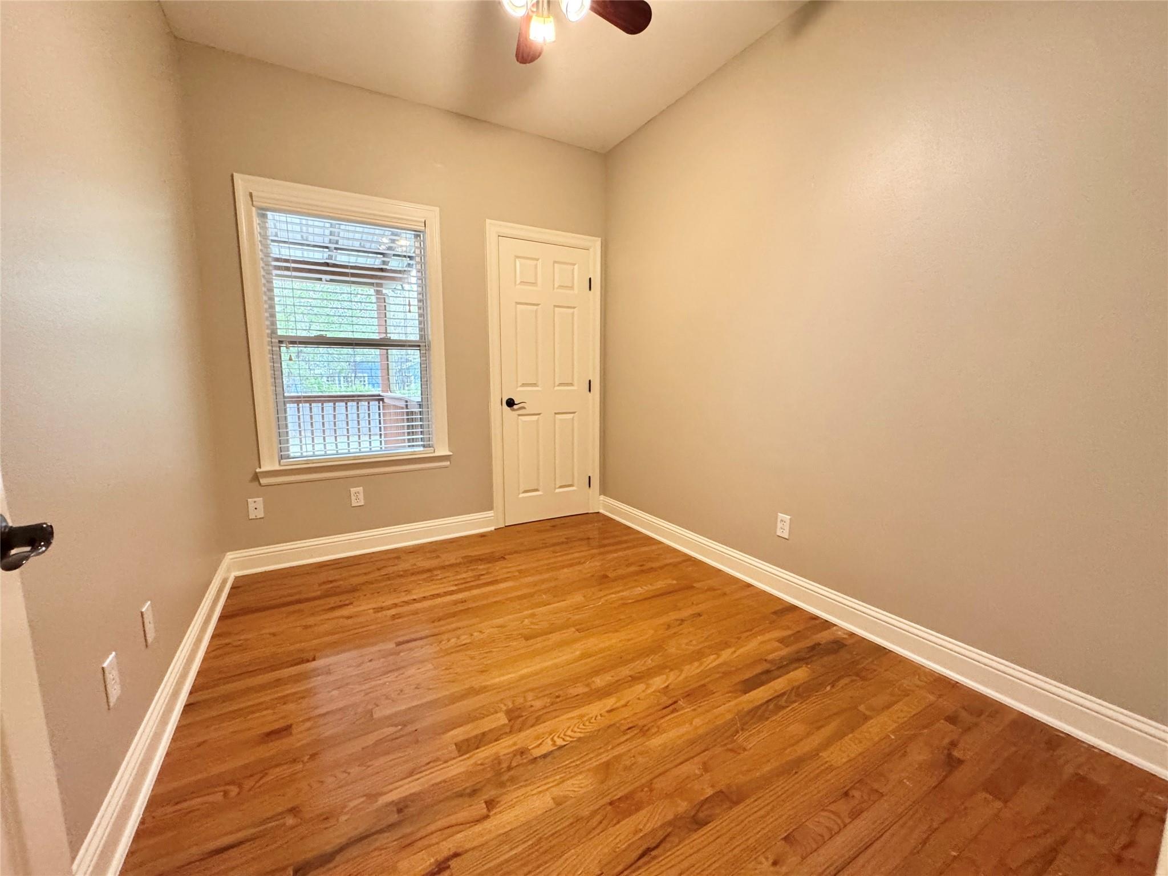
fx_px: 472
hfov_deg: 102.1
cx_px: 584
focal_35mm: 14
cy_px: 438
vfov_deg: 85.7
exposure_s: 1/60
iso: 500
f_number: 2.2
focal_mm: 2.22
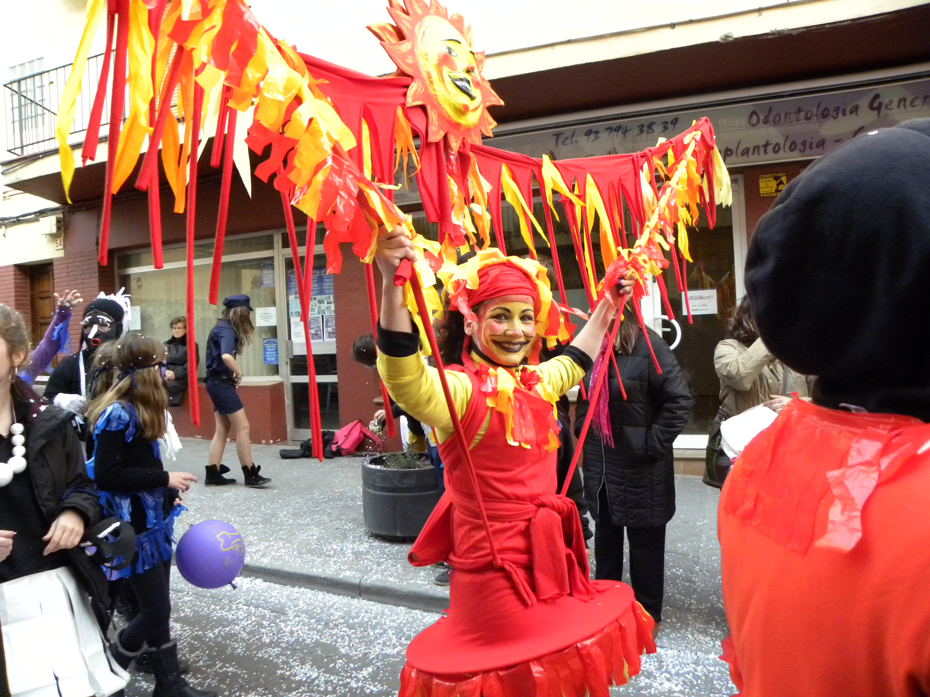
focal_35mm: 26
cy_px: 348
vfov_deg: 53.1
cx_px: 465
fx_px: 699
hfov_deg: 67.3
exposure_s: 1/231
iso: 400
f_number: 2.8
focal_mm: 4.6
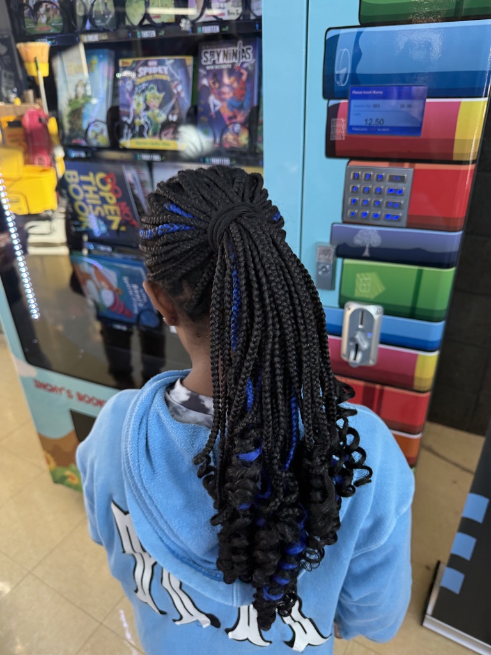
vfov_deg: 71.6
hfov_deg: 56.8
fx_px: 454
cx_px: 246
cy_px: 328
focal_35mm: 24
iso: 125
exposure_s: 1/121
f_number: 1.78
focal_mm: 6.76
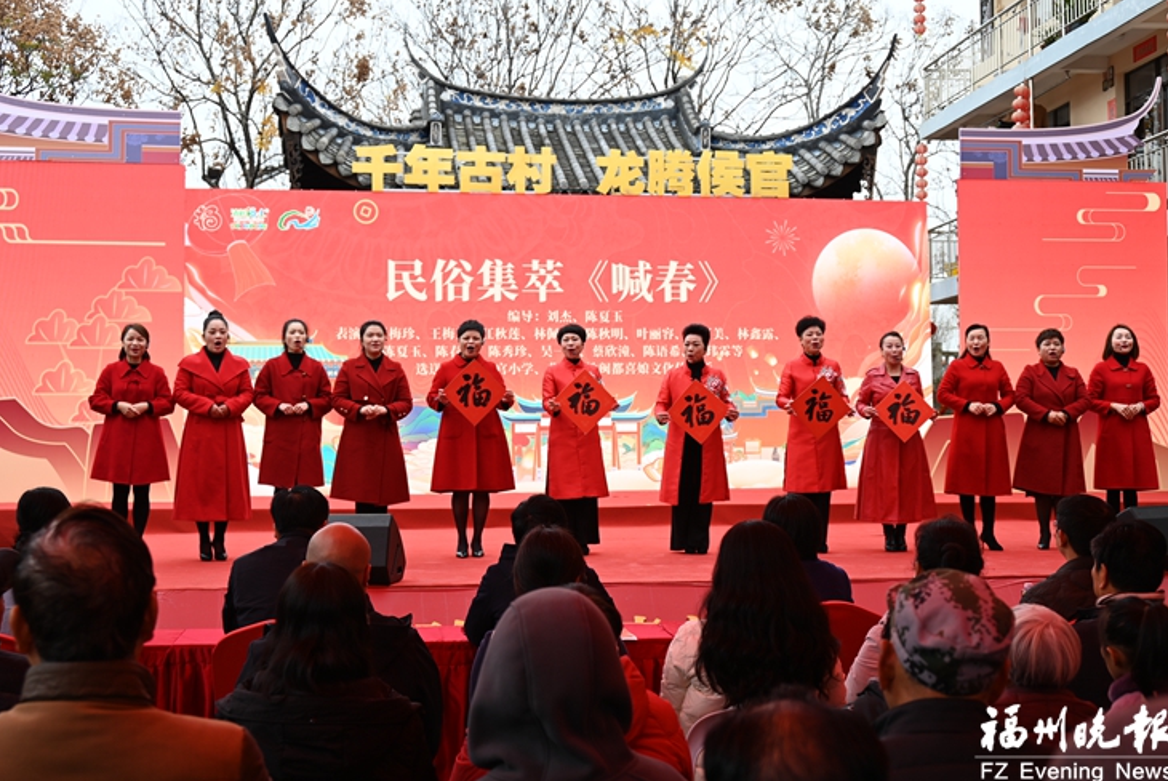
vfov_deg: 29.3
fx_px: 1494
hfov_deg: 42.7
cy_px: 392
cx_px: 576
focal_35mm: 46
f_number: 5
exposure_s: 1/50
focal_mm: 42
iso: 110
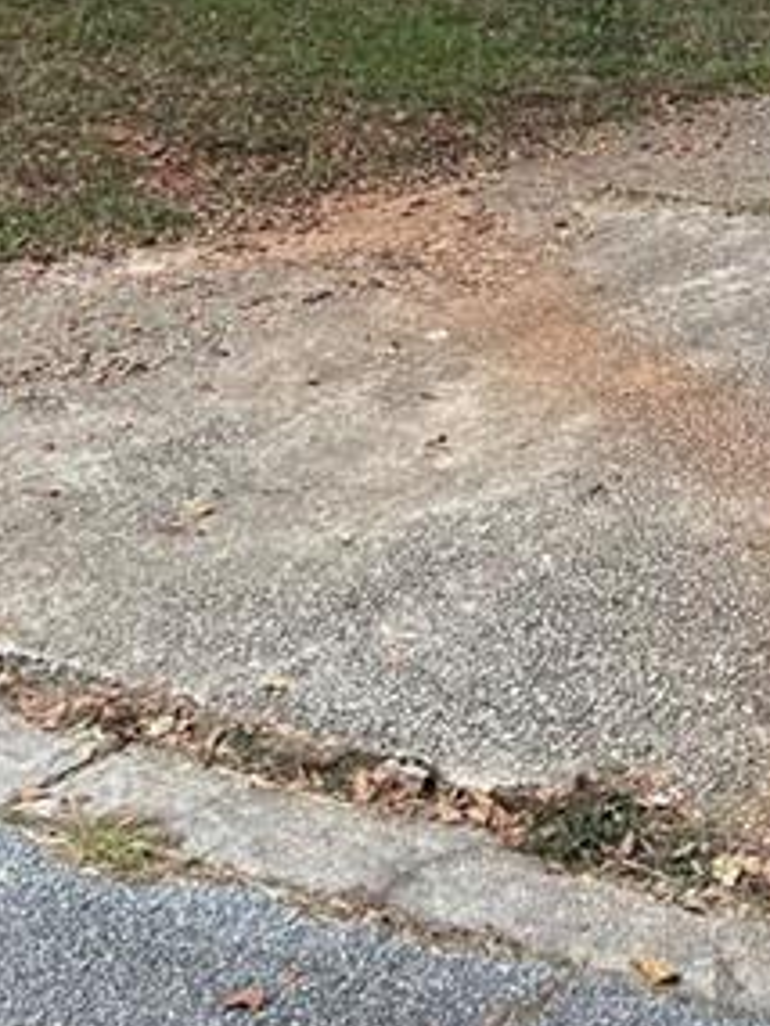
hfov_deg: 20.2
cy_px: -191
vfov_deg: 25.1
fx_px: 2075
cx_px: 828
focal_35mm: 70
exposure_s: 1/957
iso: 50
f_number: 1.5
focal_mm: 5.7
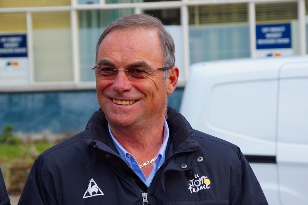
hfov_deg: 24.6
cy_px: 102
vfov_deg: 16.5
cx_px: 154
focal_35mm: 82
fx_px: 706
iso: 100
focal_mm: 55
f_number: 4.5
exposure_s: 1/200
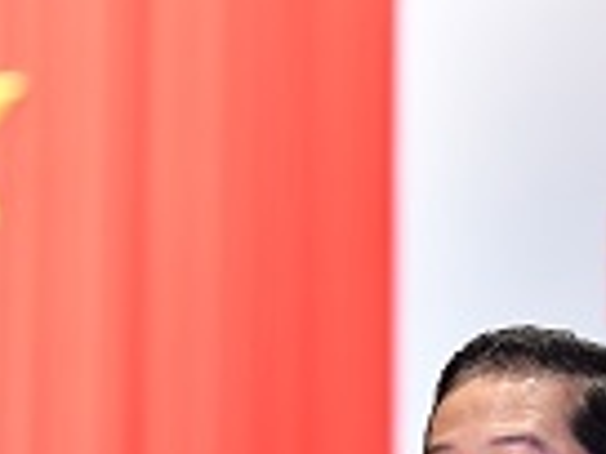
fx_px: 8193
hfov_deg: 4.2
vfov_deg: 3.2
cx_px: 223
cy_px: 806
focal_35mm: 468
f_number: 3.5
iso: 1000
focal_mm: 110
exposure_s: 1/125
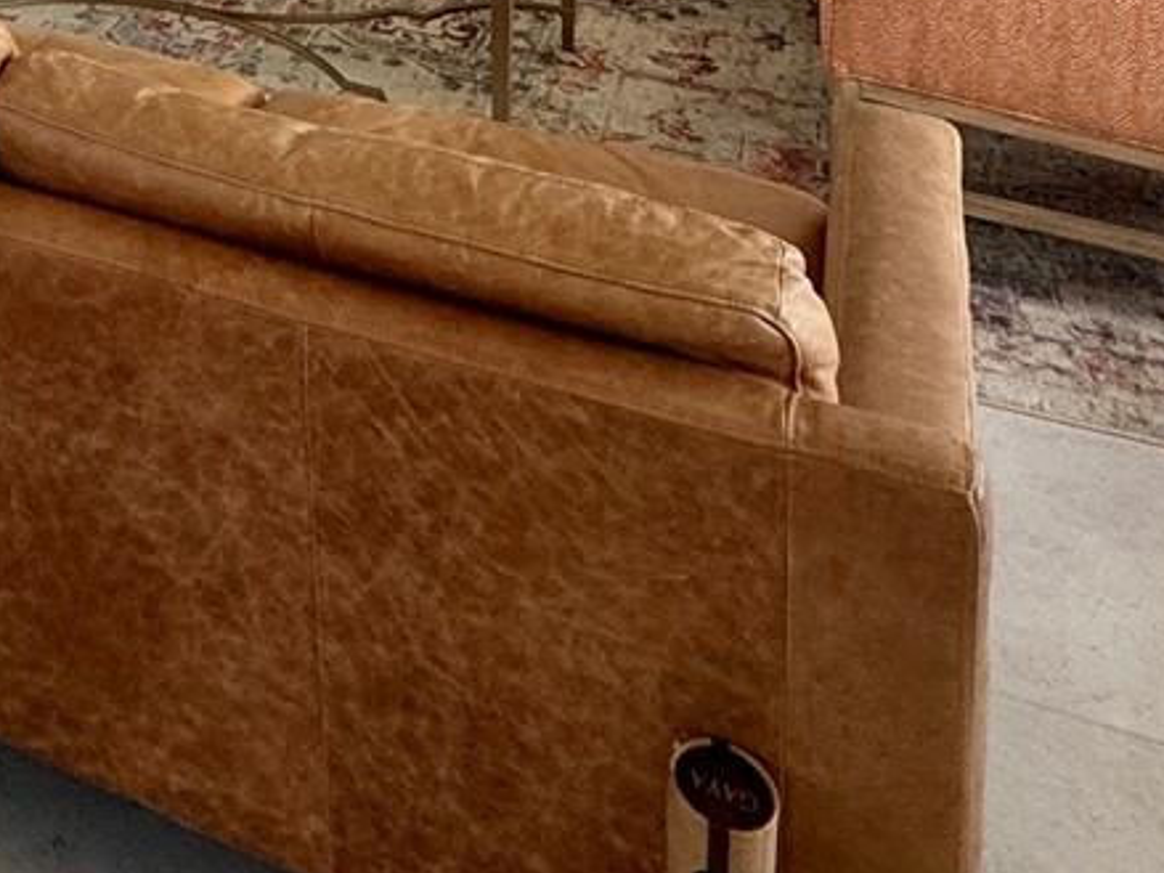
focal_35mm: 51
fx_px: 1714
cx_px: -32
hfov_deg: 33.8
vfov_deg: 21.7
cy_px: -571
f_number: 2.2
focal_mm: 2.22
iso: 200
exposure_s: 1/120
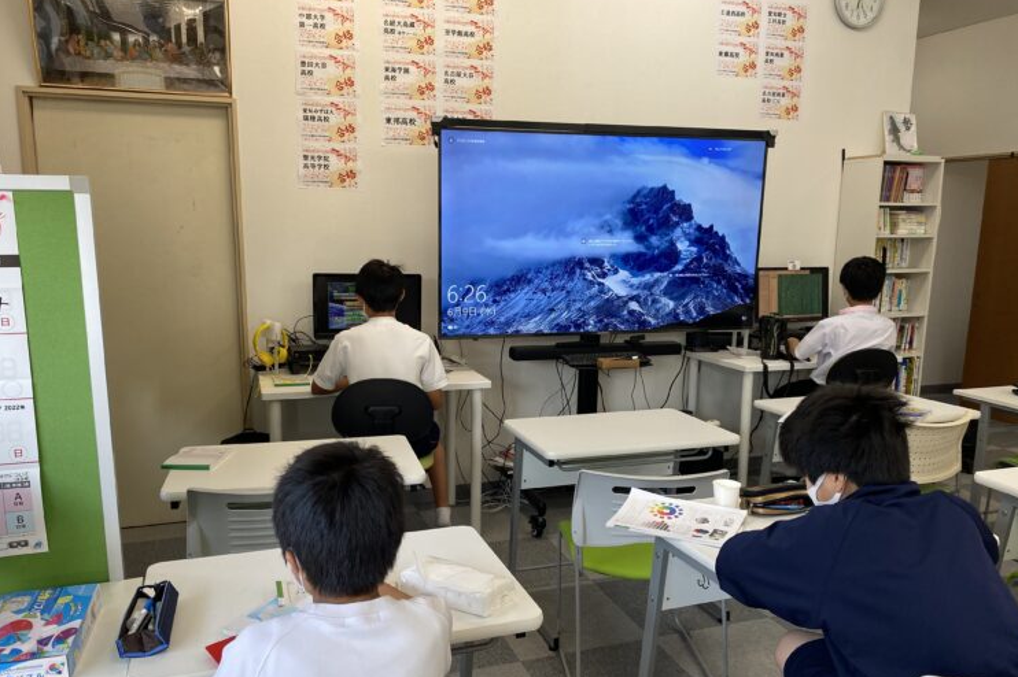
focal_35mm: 28
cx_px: 502
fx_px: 791
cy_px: 376
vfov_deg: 46.3
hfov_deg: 65.5
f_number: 1.8
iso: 80
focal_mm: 4.25
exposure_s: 1/120
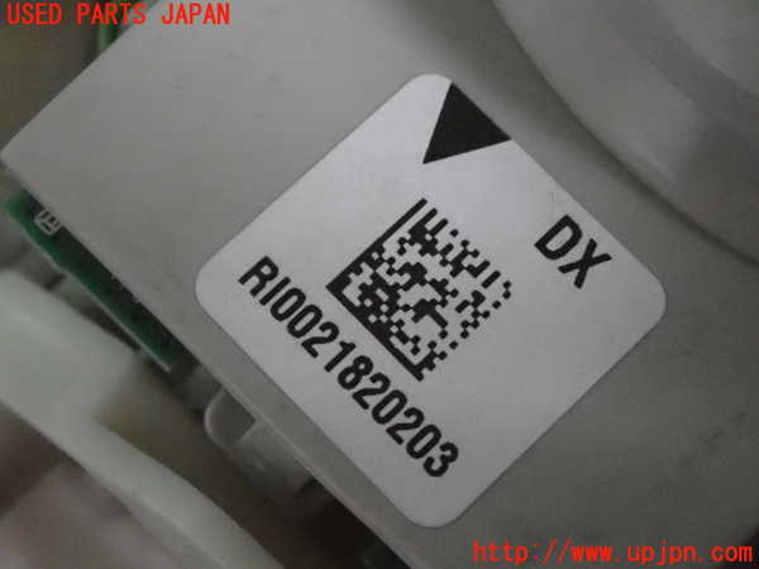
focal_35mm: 88
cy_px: 284
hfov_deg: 22.3
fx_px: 1930
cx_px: 380
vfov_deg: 16.8
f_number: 4.5
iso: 6400
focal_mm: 15.66
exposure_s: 1/160
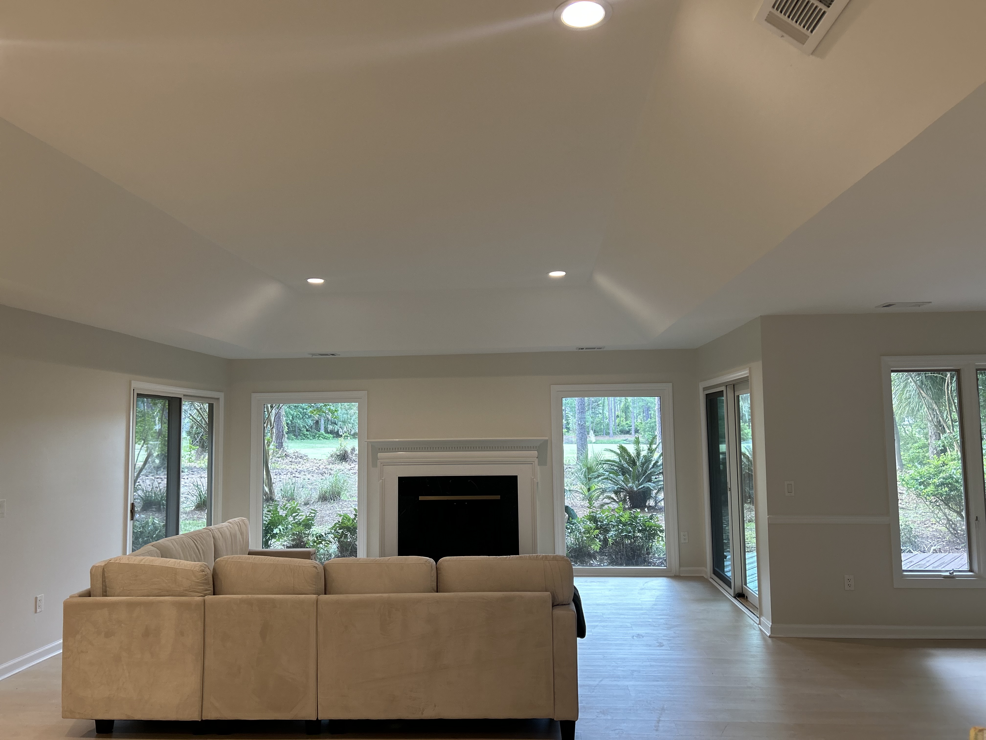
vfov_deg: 53.1
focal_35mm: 26
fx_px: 741
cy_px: 370
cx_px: 493
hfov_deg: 67.3
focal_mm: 5.7
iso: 100
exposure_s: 1/120
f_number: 1.5
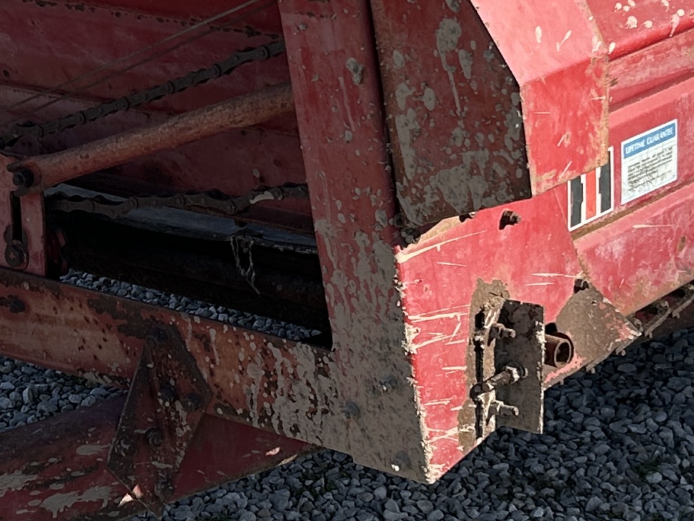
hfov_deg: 17.1
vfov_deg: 12.9
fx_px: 2306
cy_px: 158
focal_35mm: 115
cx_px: 216
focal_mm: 5.7
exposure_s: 1/2762
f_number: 1.5
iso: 50
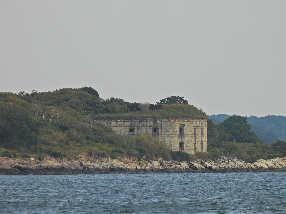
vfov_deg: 2.7
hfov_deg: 3.6
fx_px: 4544
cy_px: 107
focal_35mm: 550
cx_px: 143
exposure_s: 1/500
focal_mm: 98.1
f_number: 5
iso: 100
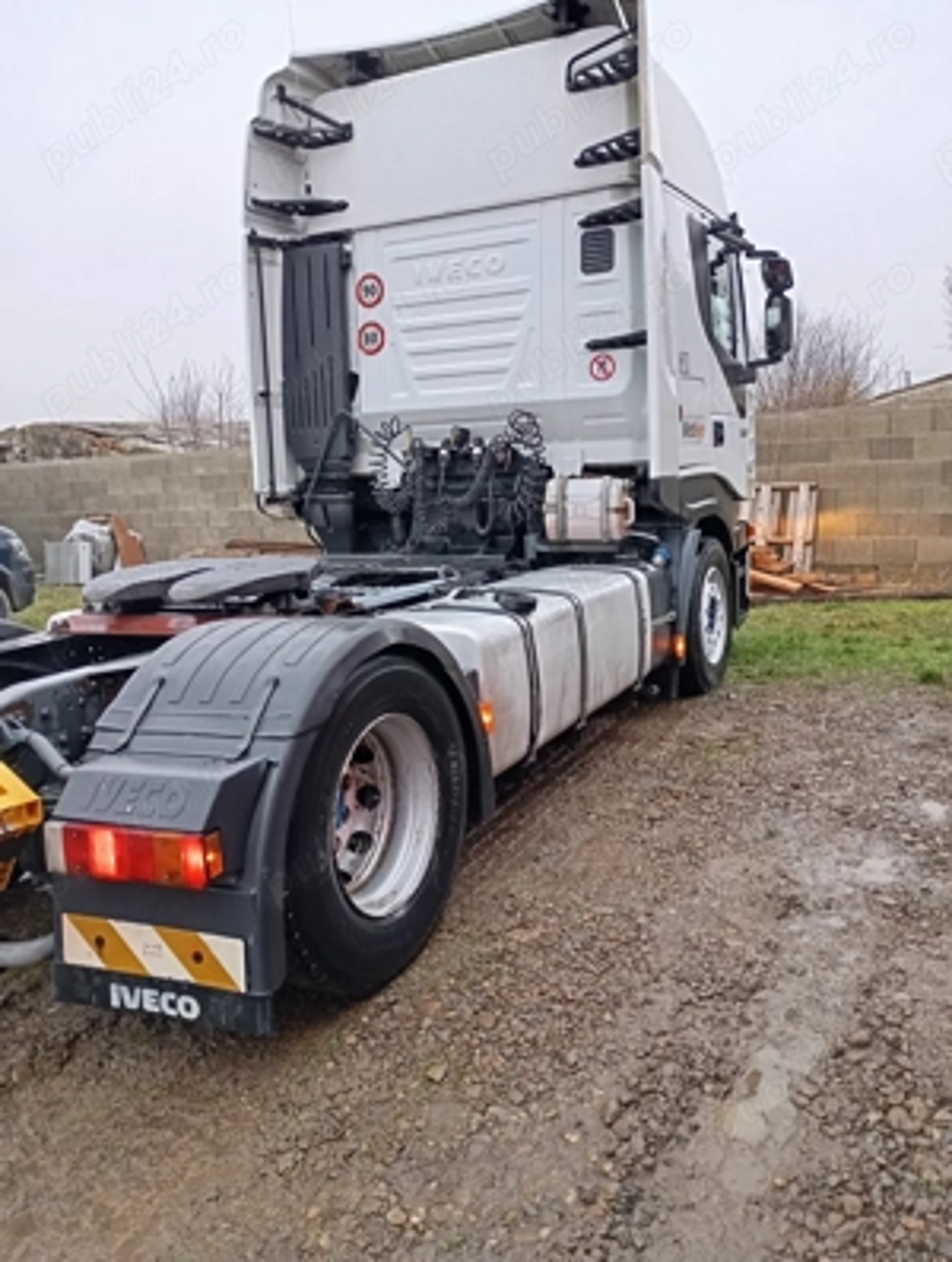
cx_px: 476
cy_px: 631
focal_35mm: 28
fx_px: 1023
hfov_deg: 49.9
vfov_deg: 63.4
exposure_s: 1/50
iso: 419
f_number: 1.8
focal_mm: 4.27
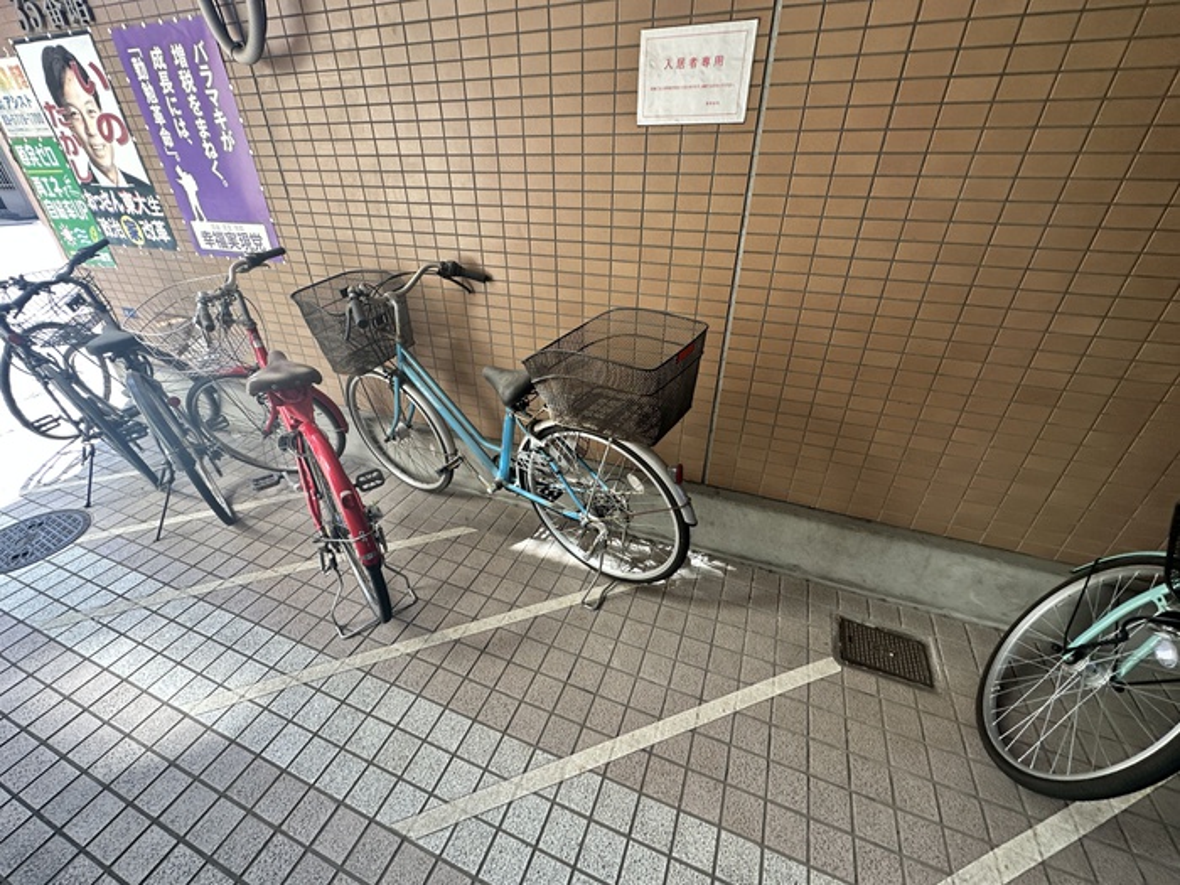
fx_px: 477
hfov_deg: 102.1
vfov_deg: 85.7
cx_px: 590
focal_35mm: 14
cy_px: 442
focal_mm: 2.22
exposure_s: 1/99
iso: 100
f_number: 2.2
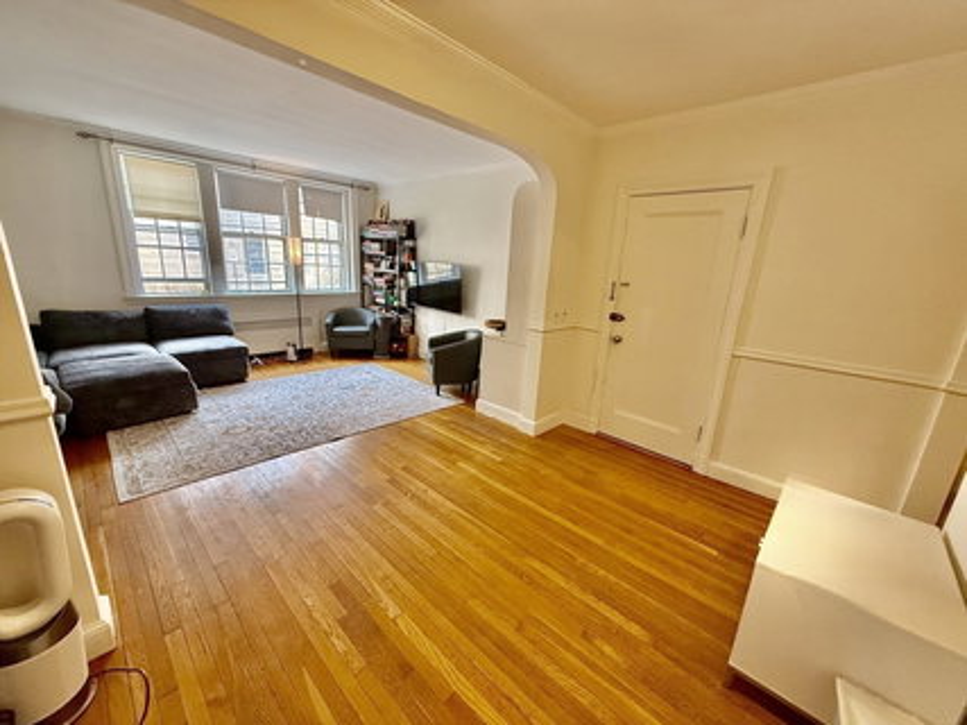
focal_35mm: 14
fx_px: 391
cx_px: 484
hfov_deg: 102.1
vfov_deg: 85.6
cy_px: 362
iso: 400
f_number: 2.2
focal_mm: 2.22
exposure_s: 1/120
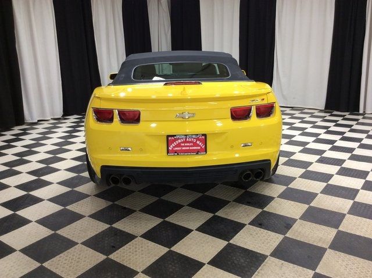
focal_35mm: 32
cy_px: 139
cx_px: 186
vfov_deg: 44.1
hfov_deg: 56.9
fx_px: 343
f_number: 2.4
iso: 50
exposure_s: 1/24
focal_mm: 3.3
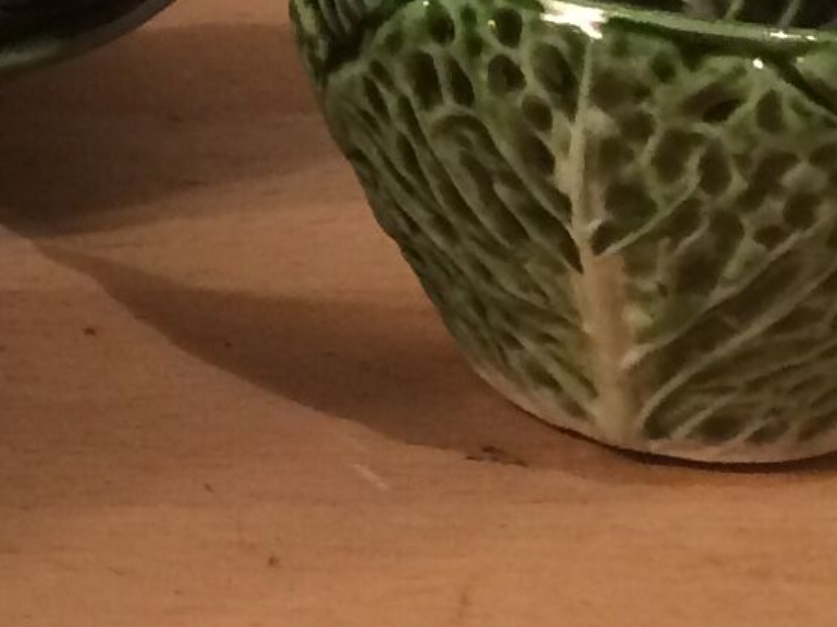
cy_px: -740
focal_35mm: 171
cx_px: -752
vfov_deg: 8.2
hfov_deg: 10.7
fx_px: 4133
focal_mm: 4.15
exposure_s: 1/33
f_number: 2.2
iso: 64
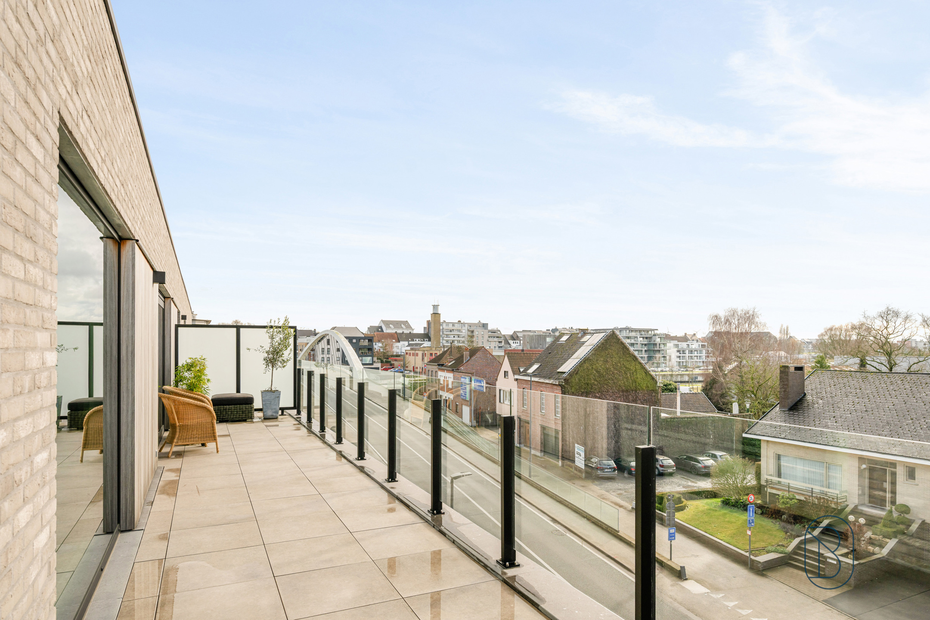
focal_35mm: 20
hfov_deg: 82.6
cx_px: 465
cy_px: 310
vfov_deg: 60.7
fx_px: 530
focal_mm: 20.5
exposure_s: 1/320
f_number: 9
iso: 200
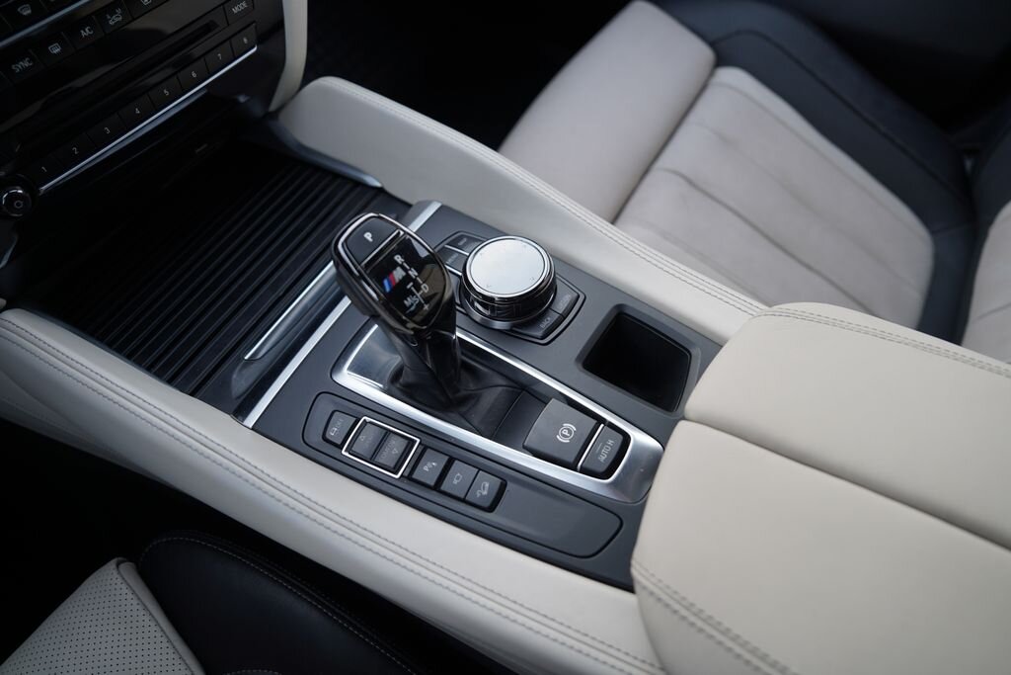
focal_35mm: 24
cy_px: 338
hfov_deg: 73.7
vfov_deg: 53.1
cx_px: 506
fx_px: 674
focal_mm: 24
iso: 100
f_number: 3.2
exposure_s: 1/40
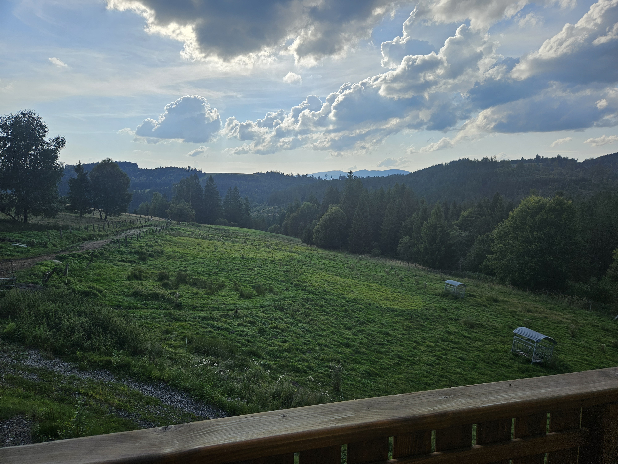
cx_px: 309
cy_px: 232
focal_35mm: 23
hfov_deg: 73.9
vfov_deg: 58.9
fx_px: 411
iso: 25
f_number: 1.8
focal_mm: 5.4
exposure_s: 1/2397
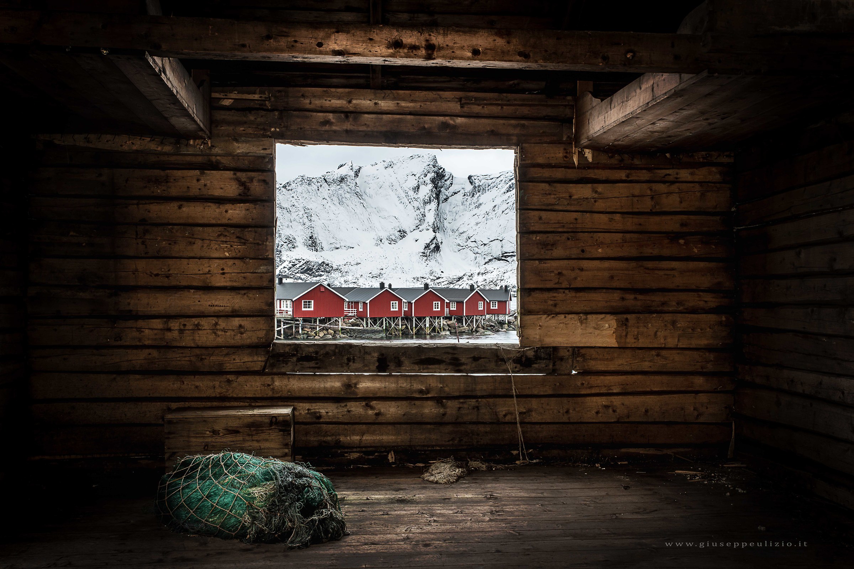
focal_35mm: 36
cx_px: 427
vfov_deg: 36.9
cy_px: 284
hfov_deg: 53.1
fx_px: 854
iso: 100
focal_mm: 36
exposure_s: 1/1.67
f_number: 14
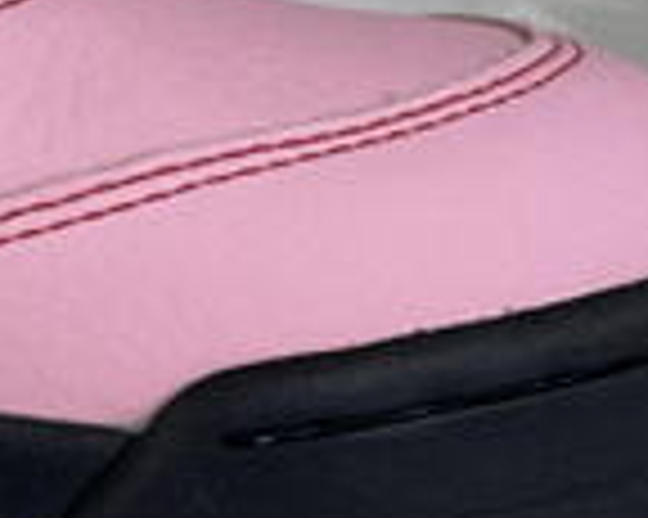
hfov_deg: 7.4
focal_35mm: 212
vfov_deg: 7.3
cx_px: -1660
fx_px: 4063
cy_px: 18
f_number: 1.6
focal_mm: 4.2
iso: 32
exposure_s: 1/198
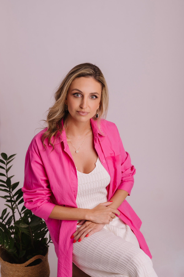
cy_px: 138
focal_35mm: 50
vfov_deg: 39.6
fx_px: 384
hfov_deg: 27.0
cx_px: 92
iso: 100
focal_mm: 50
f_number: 5.6
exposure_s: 1/160
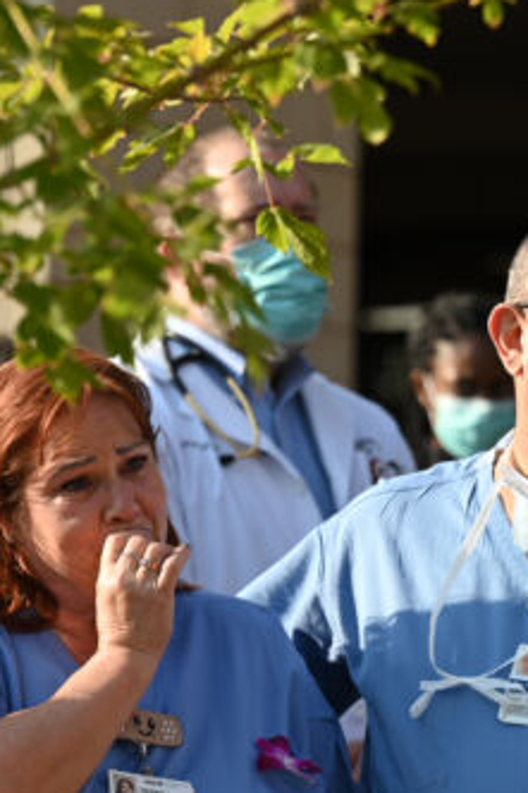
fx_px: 6364
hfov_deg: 4.7
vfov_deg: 7.1
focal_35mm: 289
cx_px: -41
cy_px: 525
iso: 160
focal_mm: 120
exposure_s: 1/800
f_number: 4.5
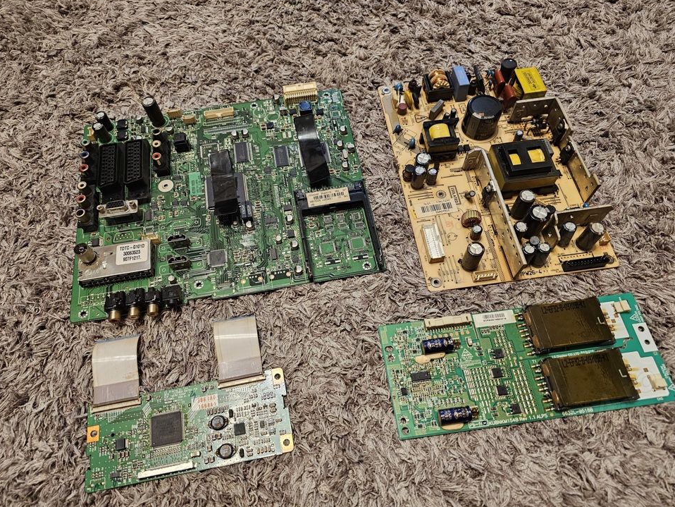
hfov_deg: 71.6
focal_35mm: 24
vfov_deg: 56.8
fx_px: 468
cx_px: 333
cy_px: 259
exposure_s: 1/50
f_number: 1.7
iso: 500
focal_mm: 6.3
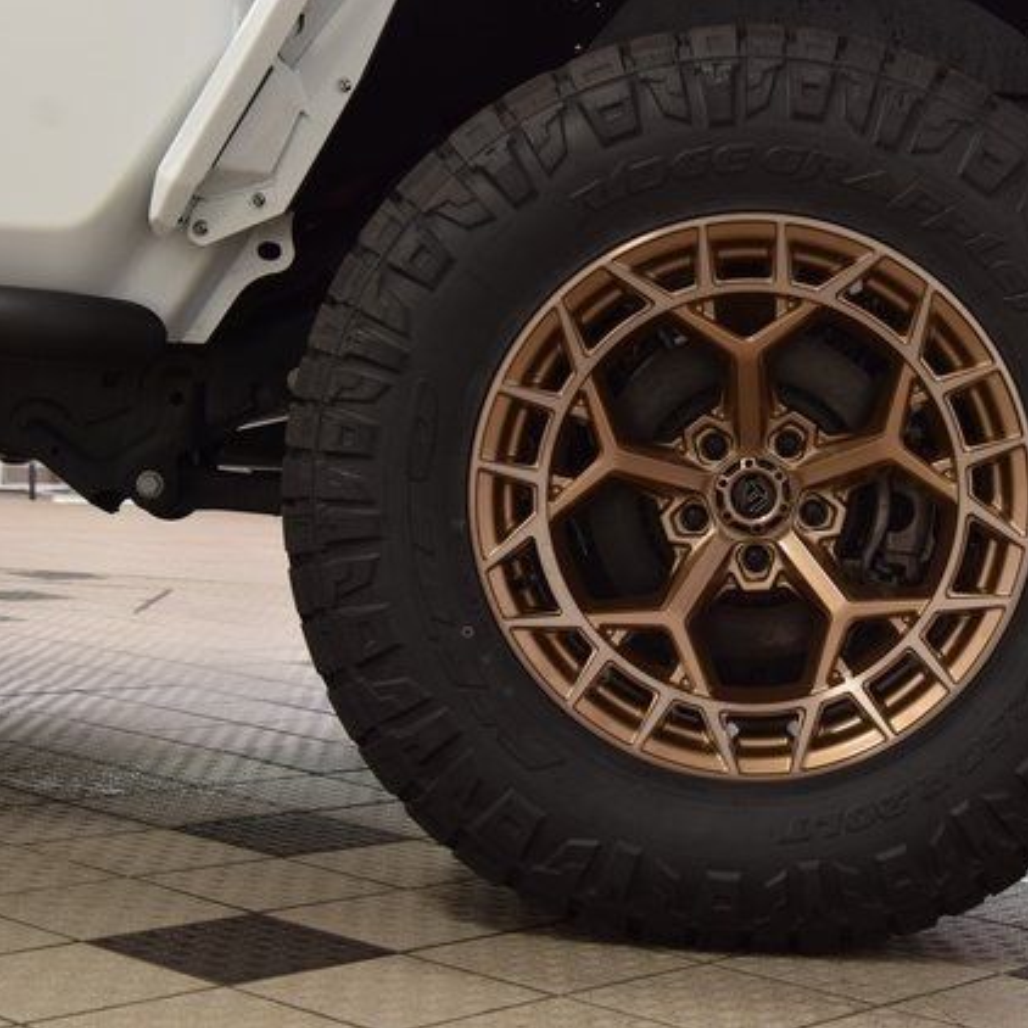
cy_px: 518
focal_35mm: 68
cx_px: 770
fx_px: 2273
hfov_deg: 25.2
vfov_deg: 25.5
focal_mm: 35
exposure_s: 1/30
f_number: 7.1
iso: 720
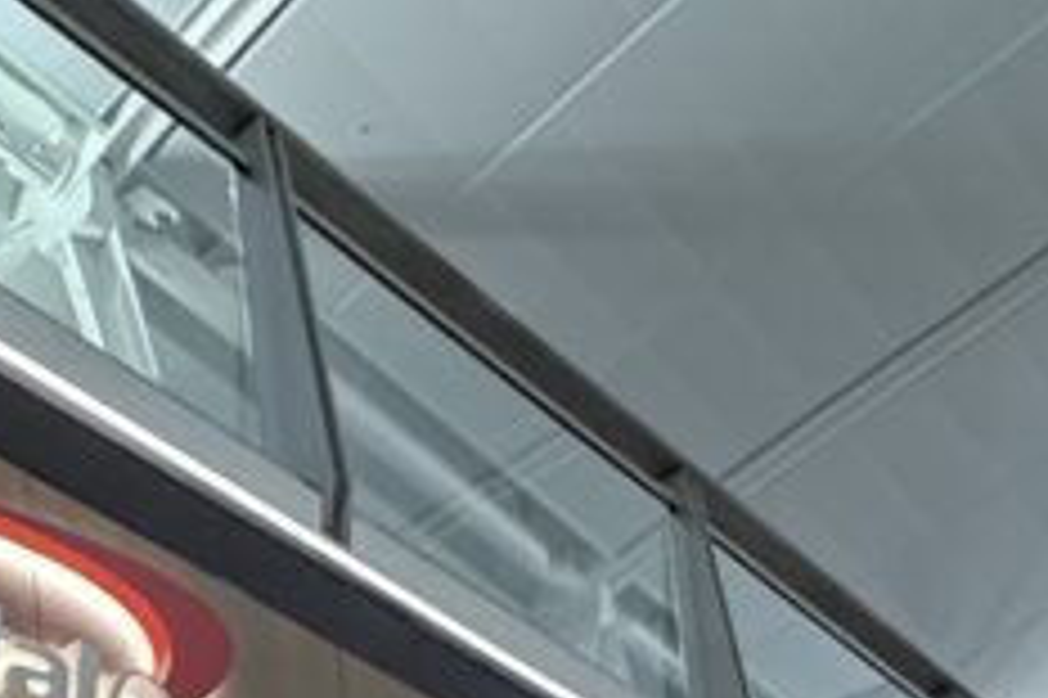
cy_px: 1581
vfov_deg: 15.0
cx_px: -495
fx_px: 1862
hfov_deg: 24.8
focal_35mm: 64
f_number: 2.2
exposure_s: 1/60
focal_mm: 2.22
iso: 640
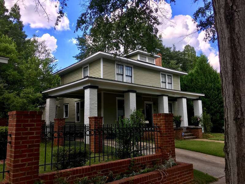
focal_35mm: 29
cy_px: 92
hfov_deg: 61.7
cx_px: 122
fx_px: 205
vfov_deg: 48.2
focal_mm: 4.15
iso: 25
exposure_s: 1/569
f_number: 2.2
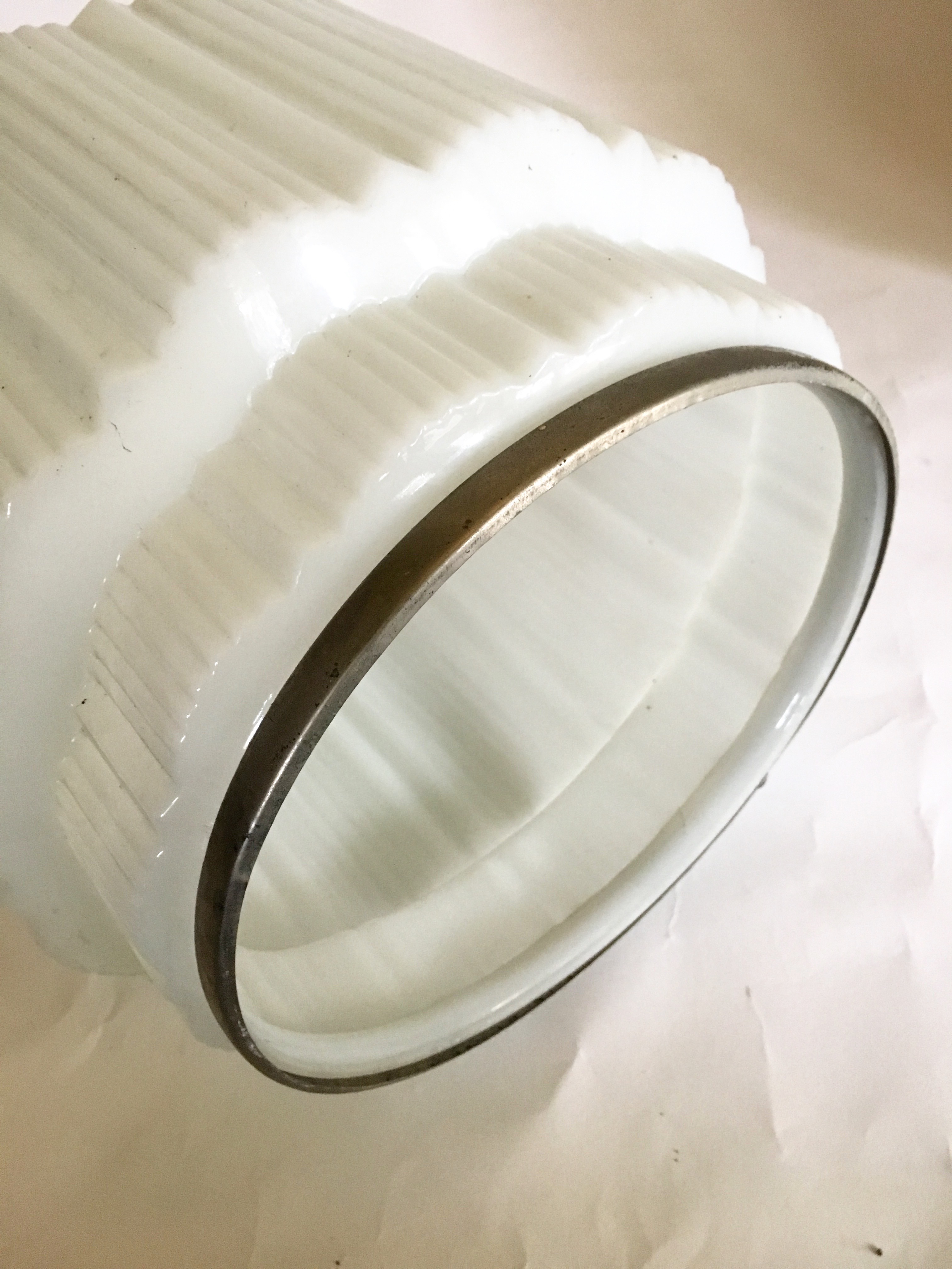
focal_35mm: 29
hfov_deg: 48.2
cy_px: 634
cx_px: 476
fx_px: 1063
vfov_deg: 61.7
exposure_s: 1/30
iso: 200
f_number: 2.2
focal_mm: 4.15
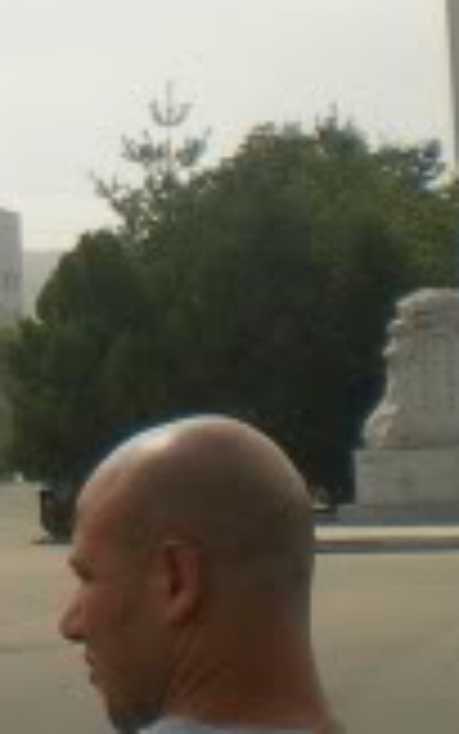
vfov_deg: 10.9
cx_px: -410
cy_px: -293
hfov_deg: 6.8
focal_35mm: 187
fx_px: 3739
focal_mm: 6.3
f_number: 4.6
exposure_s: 1/500
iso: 50
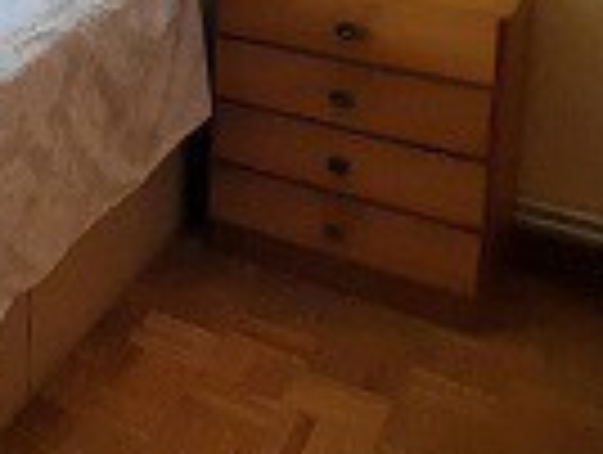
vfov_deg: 20.7
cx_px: -495
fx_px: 1082
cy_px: -198
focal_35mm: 62
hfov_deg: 20.8
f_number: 2.2
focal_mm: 1.74
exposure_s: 1/50
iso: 160
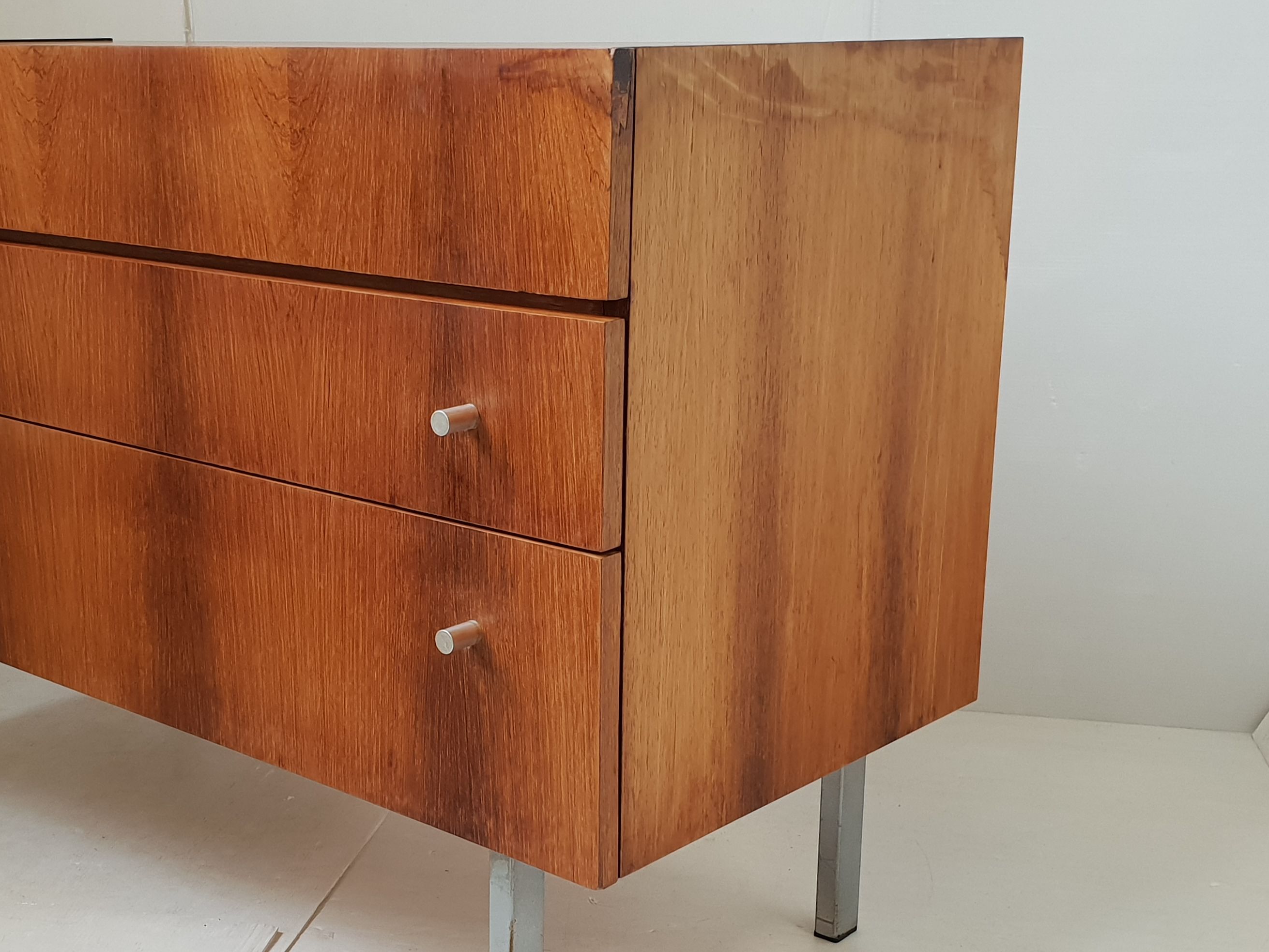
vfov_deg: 35.9
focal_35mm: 40
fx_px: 1466
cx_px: 433
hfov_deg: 46.1
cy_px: 546
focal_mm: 4.3
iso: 100
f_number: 2.4
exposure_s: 1/50
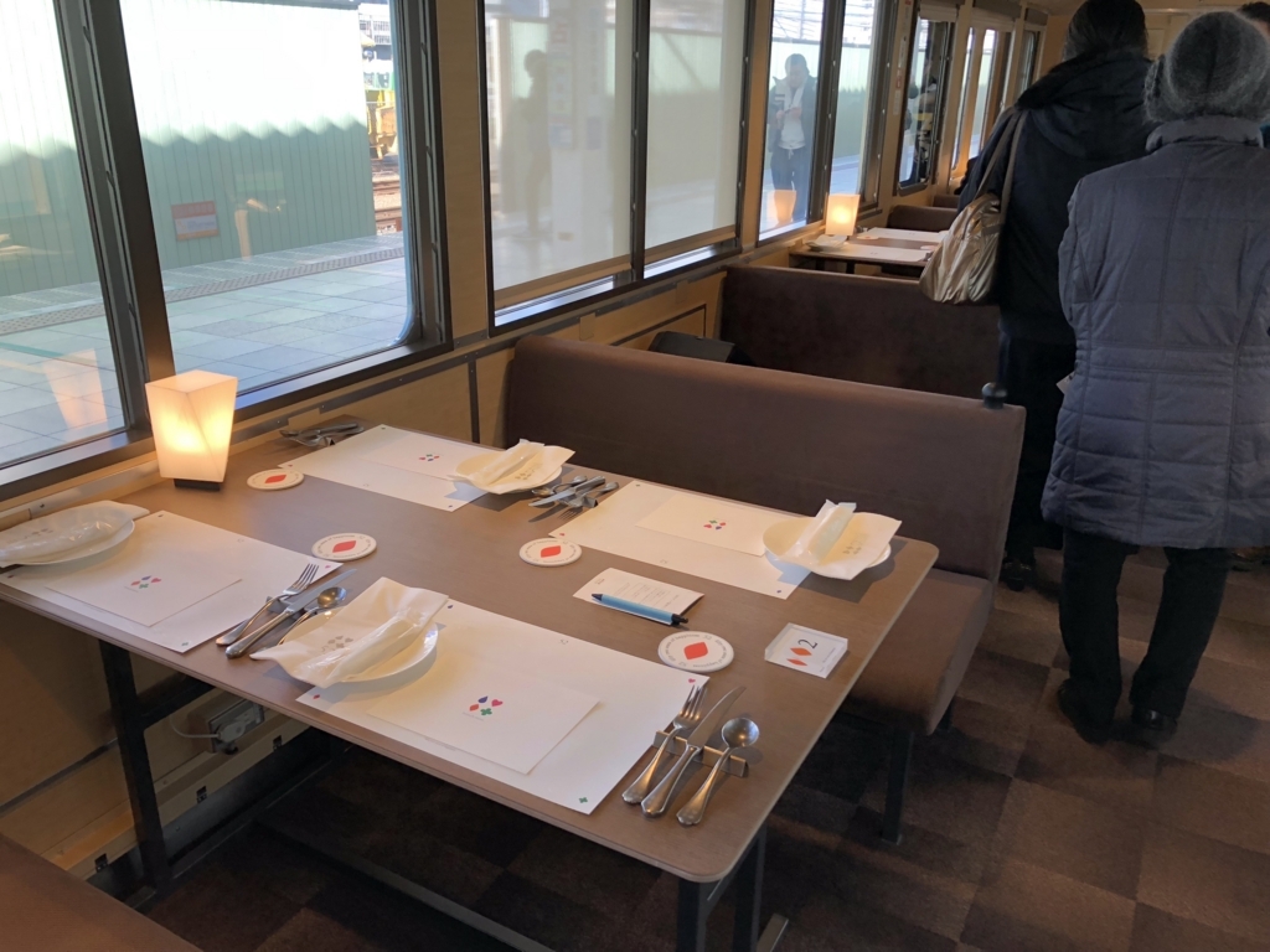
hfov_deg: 63.4
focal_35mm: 28
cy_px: 476
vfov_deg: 49.7
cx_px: 635
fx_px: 1027
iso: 40
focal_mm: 4
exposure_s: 1/120
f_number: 1.8
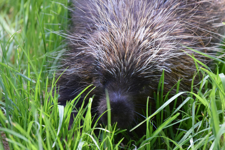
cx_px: 112
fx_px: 1875
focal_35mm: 300
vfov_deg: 4.6
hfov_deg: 6.9
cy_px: 75
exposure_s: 1/500
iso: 2000
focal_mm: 200
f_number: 5.6
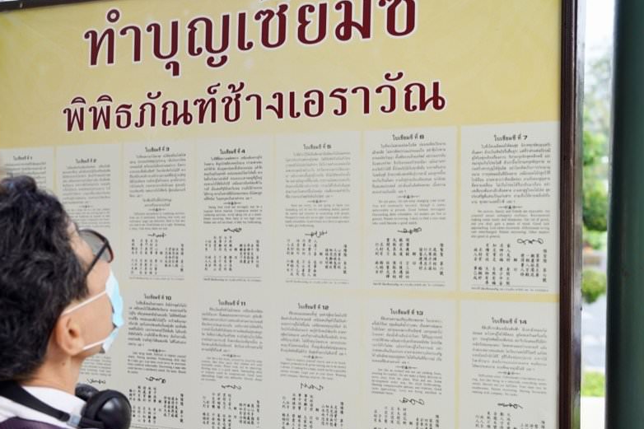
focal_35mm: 55
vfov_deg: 24.6
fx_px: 984
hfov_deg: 36.2
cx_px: 293
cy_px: 260
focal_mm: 43
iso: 100
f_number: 4.5
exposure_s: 1/125
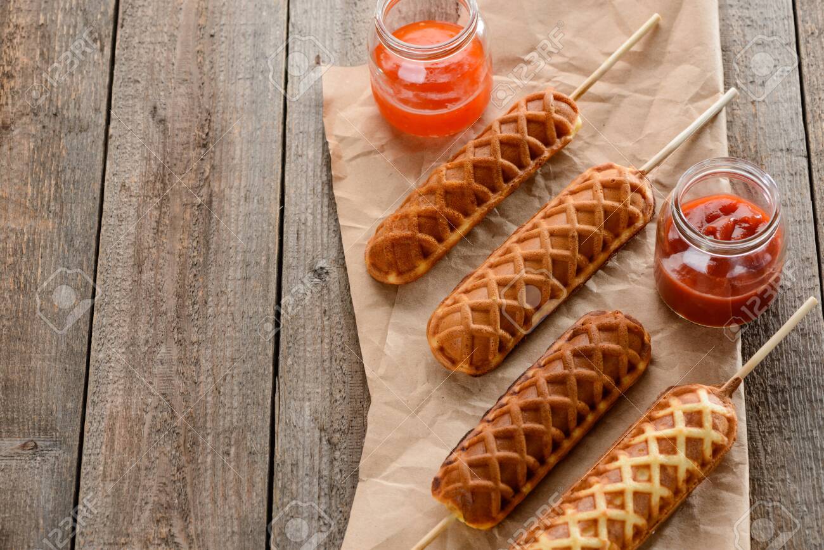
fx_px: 2403
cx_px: 412
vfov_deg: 13.0
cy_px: 275
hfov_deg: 19.5
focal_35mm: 105
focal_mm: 105
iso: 160
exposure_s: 1/100
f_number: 11
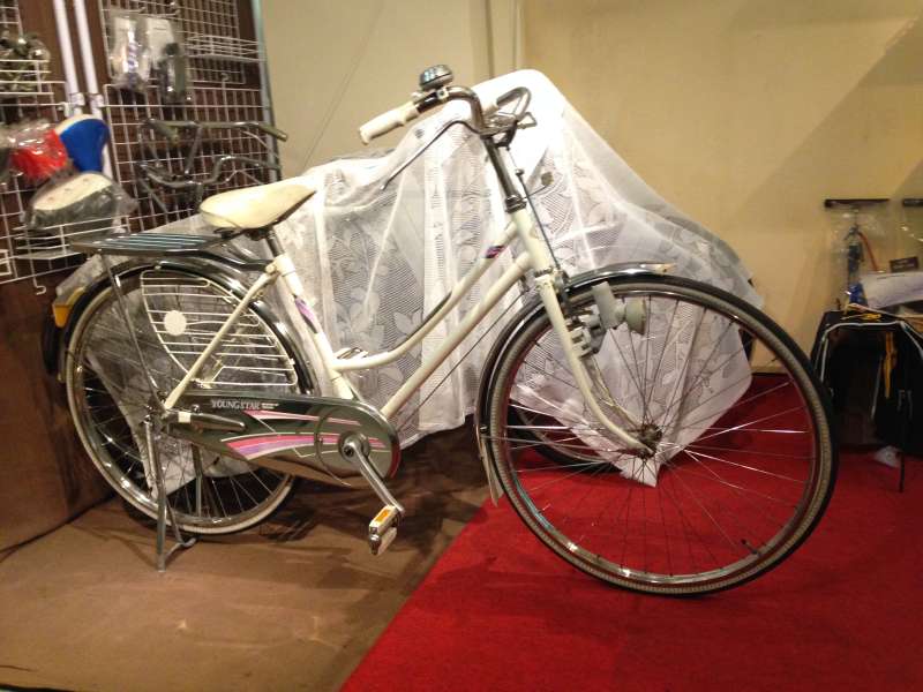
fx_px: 880
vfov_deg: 42.9
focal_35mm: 33
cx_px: 462
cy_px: 346
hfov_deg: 55.4
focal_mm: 4.12
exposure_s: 1/20
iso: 320
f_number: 2.4
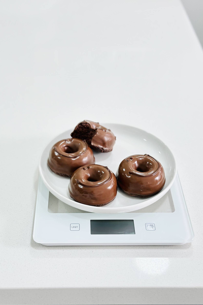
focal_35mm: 54
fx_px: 457
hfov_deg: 25.0
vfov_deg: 36.9
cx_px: 84
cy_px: 153
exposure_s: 1/60
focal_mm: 6.86
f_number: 1.78
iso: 125
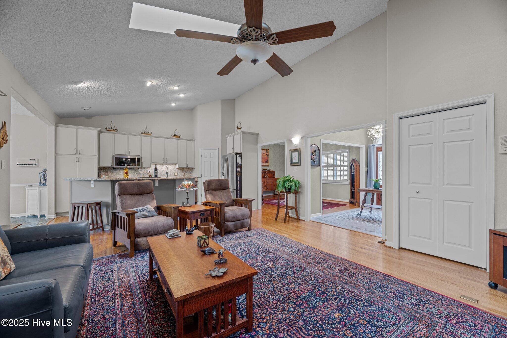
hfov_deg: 104.3
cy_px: 169
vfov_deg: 81.2
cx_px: 254
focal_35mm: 14
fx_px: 197
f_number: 9
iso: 100
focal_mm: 14
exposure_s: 2.5
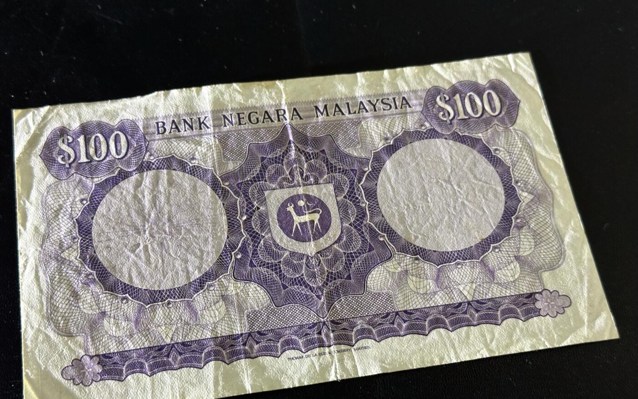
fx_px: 887
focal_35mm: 51
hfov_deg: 39.6
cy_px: 234
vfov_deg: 25.3
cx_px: 319
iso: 250
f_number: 1.78
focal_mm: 6.86
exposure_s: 1/33
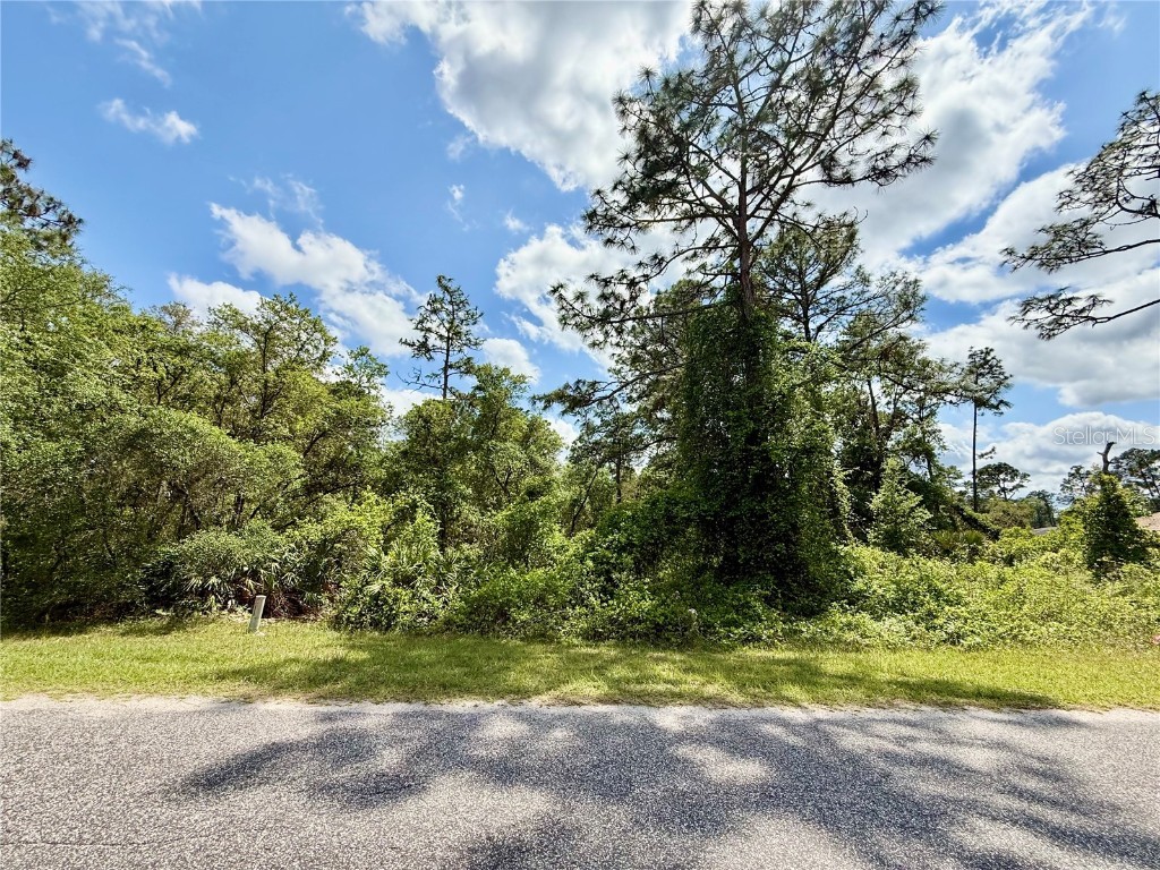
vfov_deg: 85.7
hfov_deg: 102.1
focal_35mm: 14
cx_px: 580
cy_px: 435
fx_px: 469
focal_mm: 2.22
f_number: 2.2
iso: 50
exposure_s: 1/2717
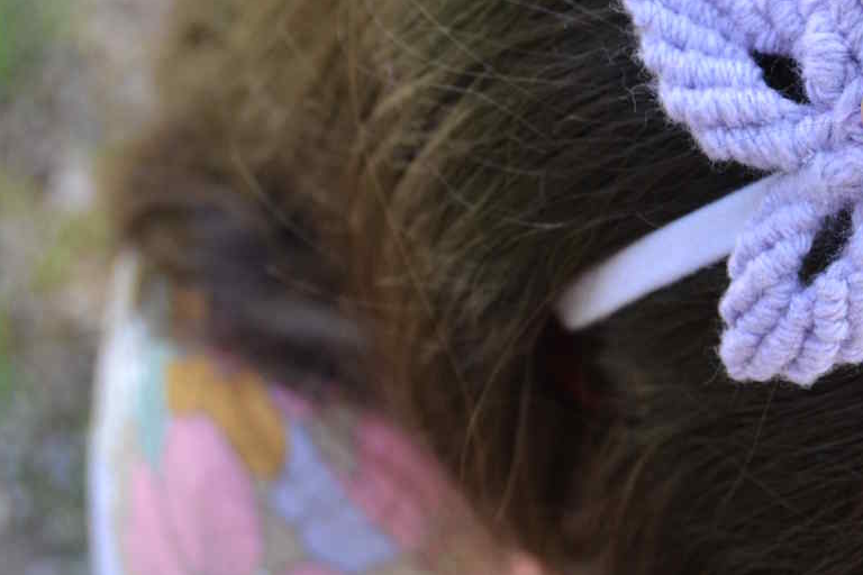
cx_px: 898
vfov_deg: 12.6
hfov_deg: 18.4
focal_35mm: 108
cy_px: 75
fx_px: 2589
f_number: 5.6
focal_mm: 30
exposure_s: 1/125
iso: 400
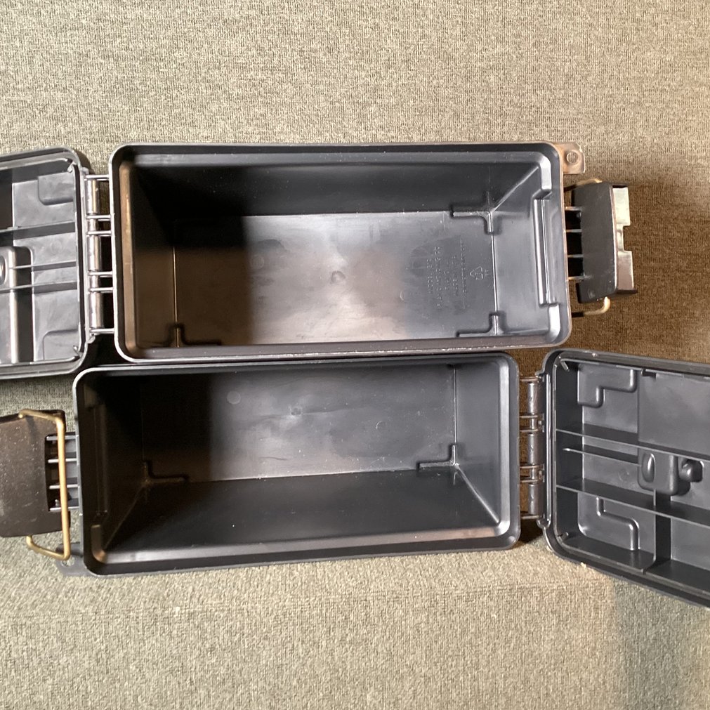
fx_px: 951
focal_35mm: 41
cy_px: 314
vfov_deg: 40.9
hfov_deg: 40.7
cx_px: 430
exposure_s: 1/33
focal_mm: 3.3
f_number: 2.4
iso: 320
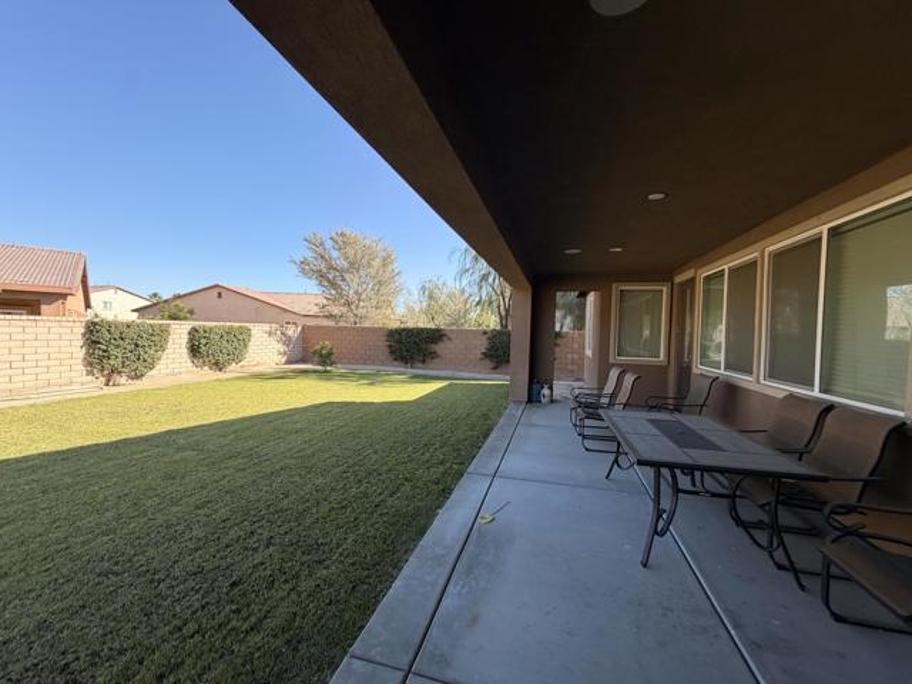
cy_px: 342
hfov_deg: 102.1
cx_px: 456
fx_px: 369
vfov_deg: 85.7
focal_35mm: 14
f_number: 2.2
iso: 40
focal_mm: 2.22
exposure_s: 1/644
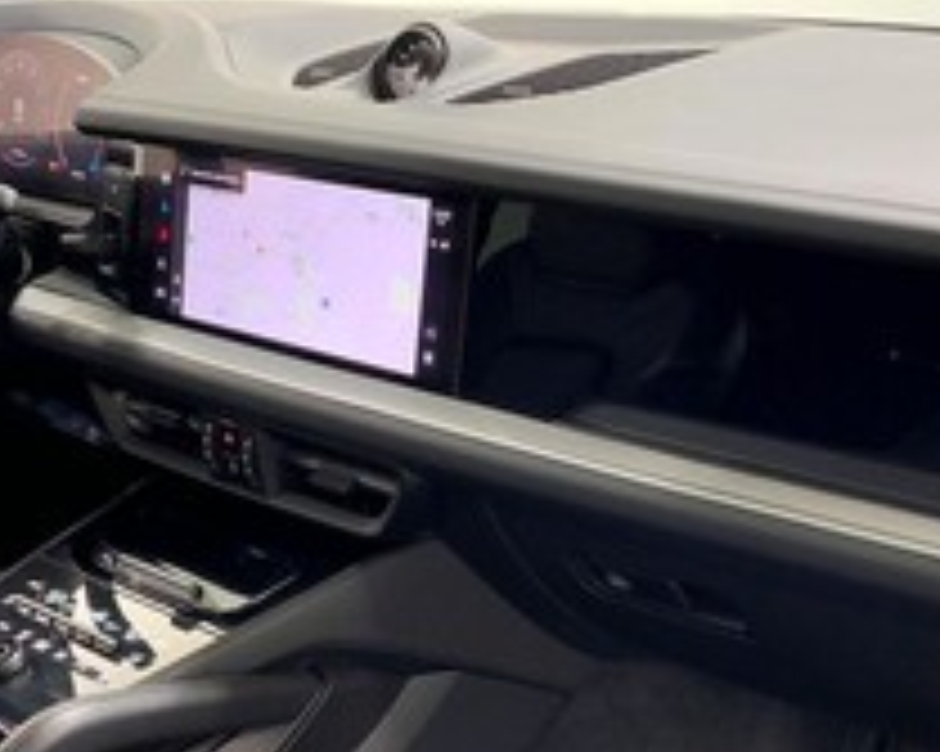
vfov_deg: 26.6
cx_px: 549
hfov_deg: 33.0
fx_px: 1585
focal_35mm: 57
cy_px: 457
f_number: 1.8
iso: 64
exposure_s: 1/103
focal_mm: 3
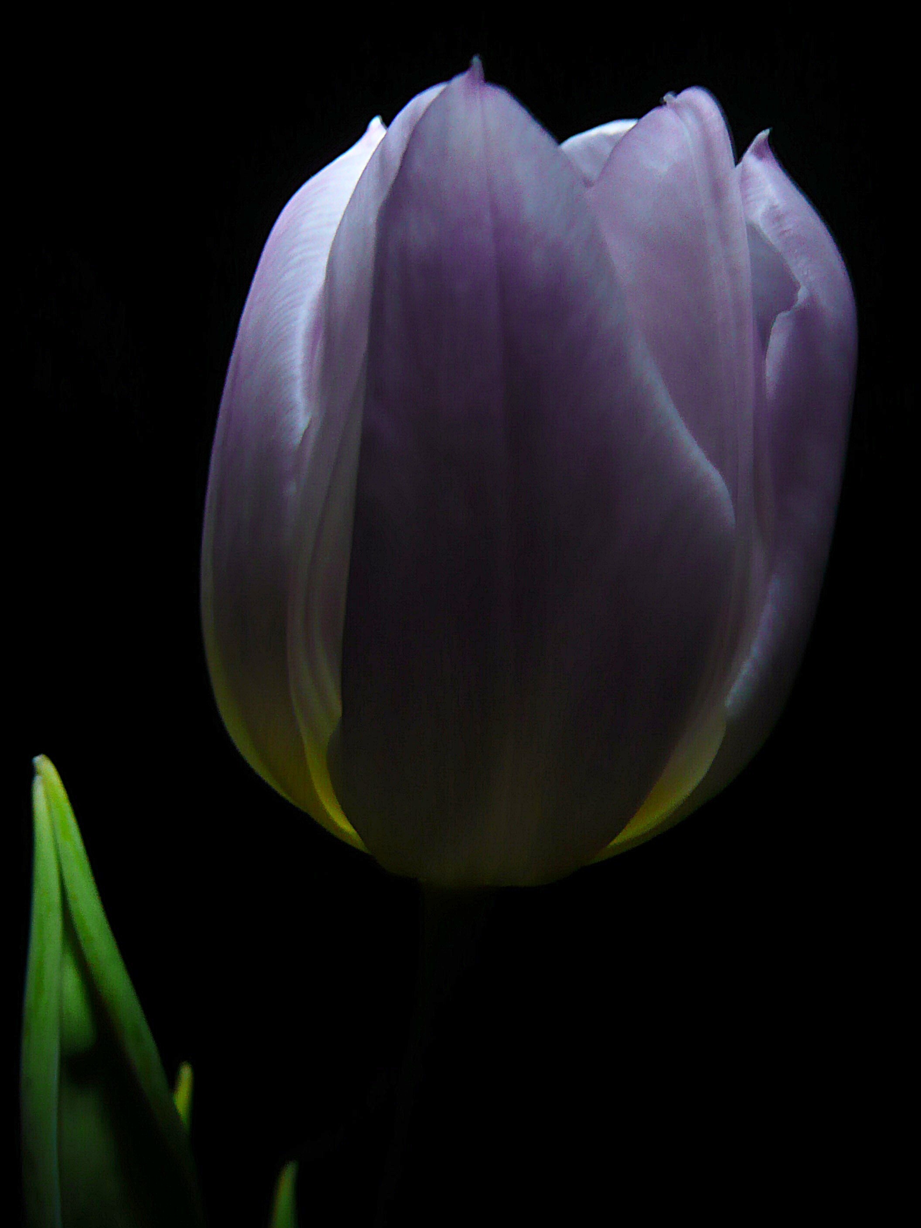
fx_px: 993
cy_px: 614
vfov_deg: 63.4
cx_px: 460
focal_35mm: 28
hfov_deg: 49.7
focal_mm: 4.6
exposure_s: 1/8
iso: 200
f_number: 3.3
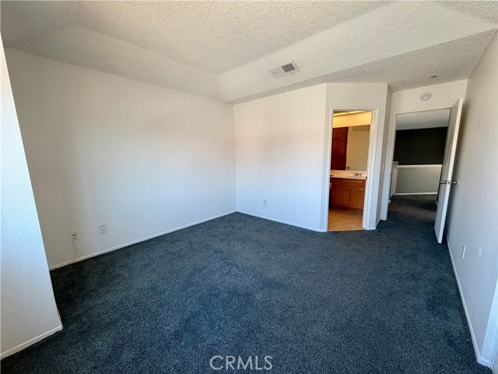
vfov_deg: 85.7
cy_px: 187
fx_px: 201
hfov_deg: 102.1
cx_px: 249
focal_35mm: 14
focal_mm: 2.22
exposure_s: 1/121
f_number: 2.2
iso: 200
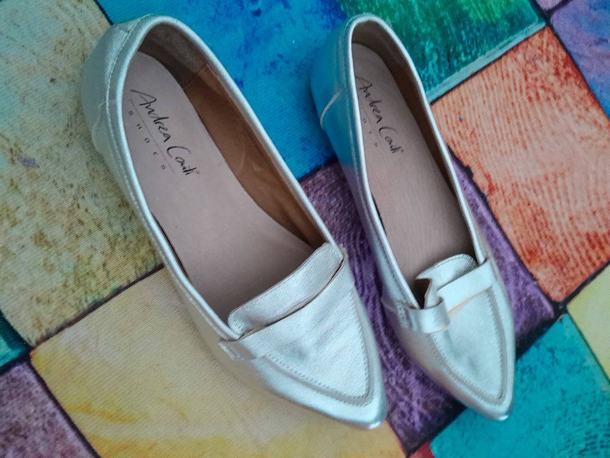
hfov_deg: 67.3
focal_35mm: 26
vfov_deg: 53.1
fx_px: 458
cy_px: 229
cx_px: 305
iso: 800
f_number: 1.8
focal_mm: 3.98
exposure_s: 1/10
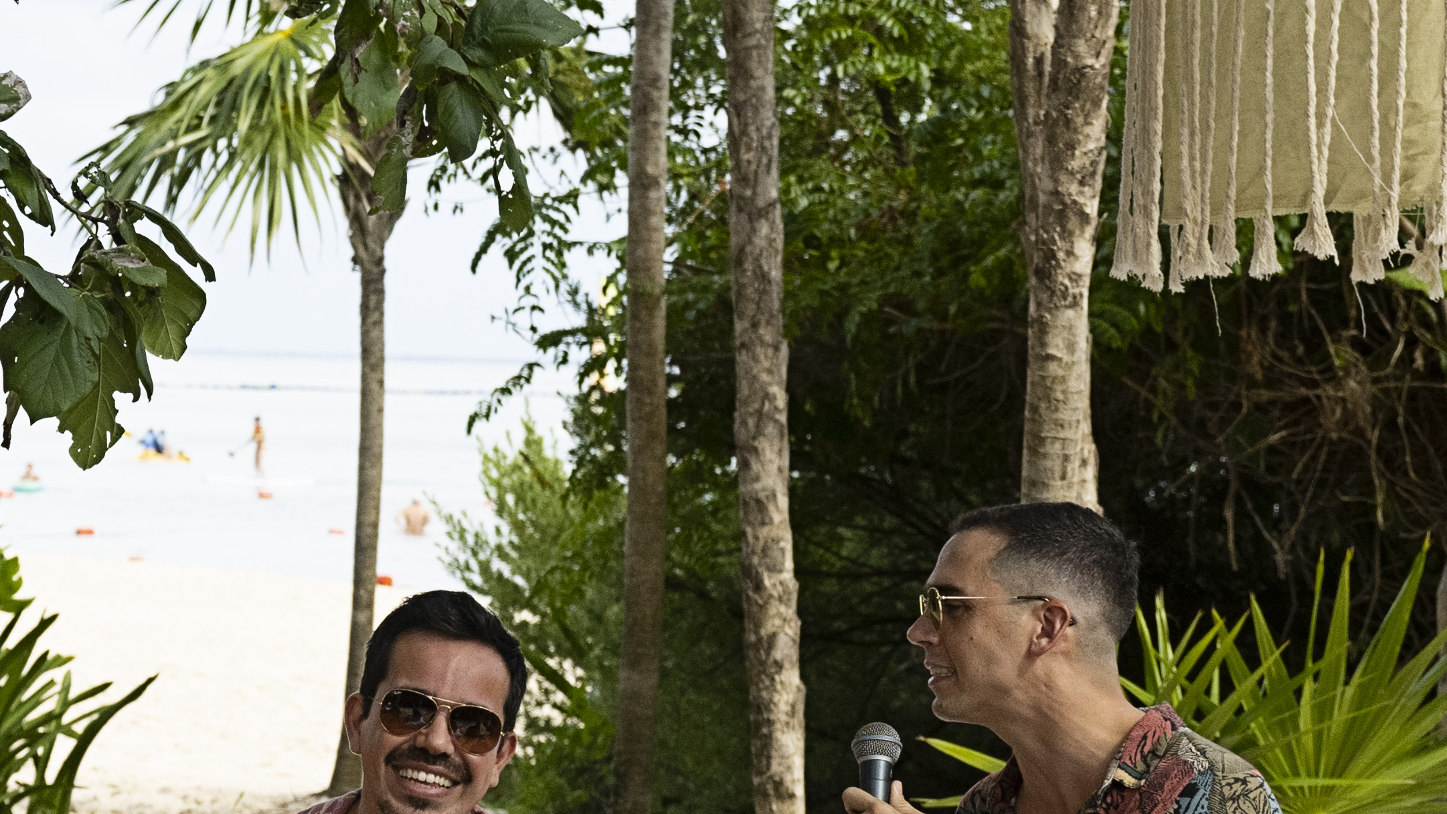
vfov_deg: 7.4
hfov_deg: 12.6
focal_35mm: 164
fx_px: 6292
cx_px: -501
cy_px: 578
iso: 400
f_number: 5
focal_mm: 41
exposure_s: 1/2000
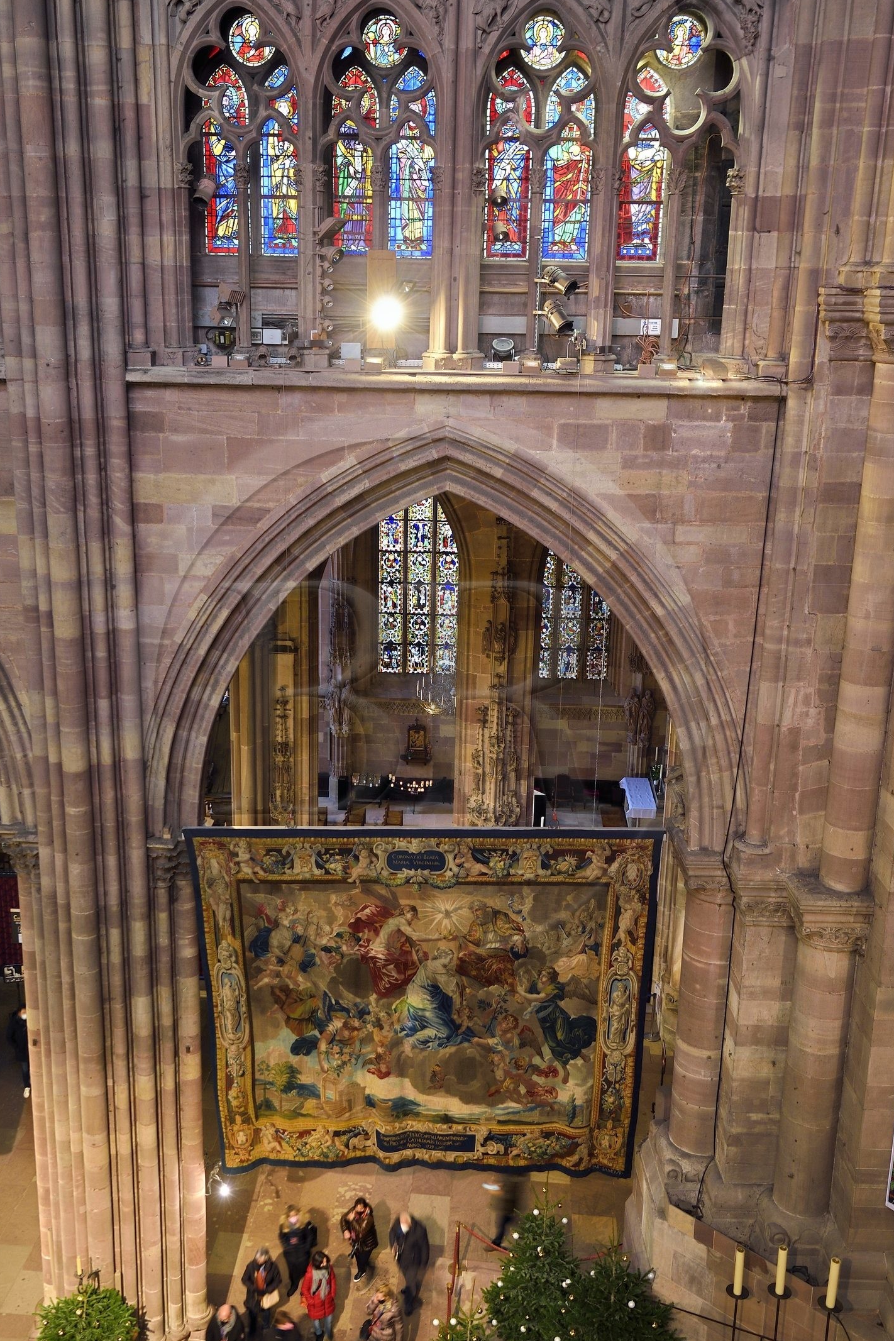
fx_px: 1341
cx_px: 414
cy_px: 699
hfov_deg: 36.9
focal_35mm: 36
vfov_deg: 53.1
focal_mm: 32
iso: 400
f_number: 5
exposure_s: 1/4
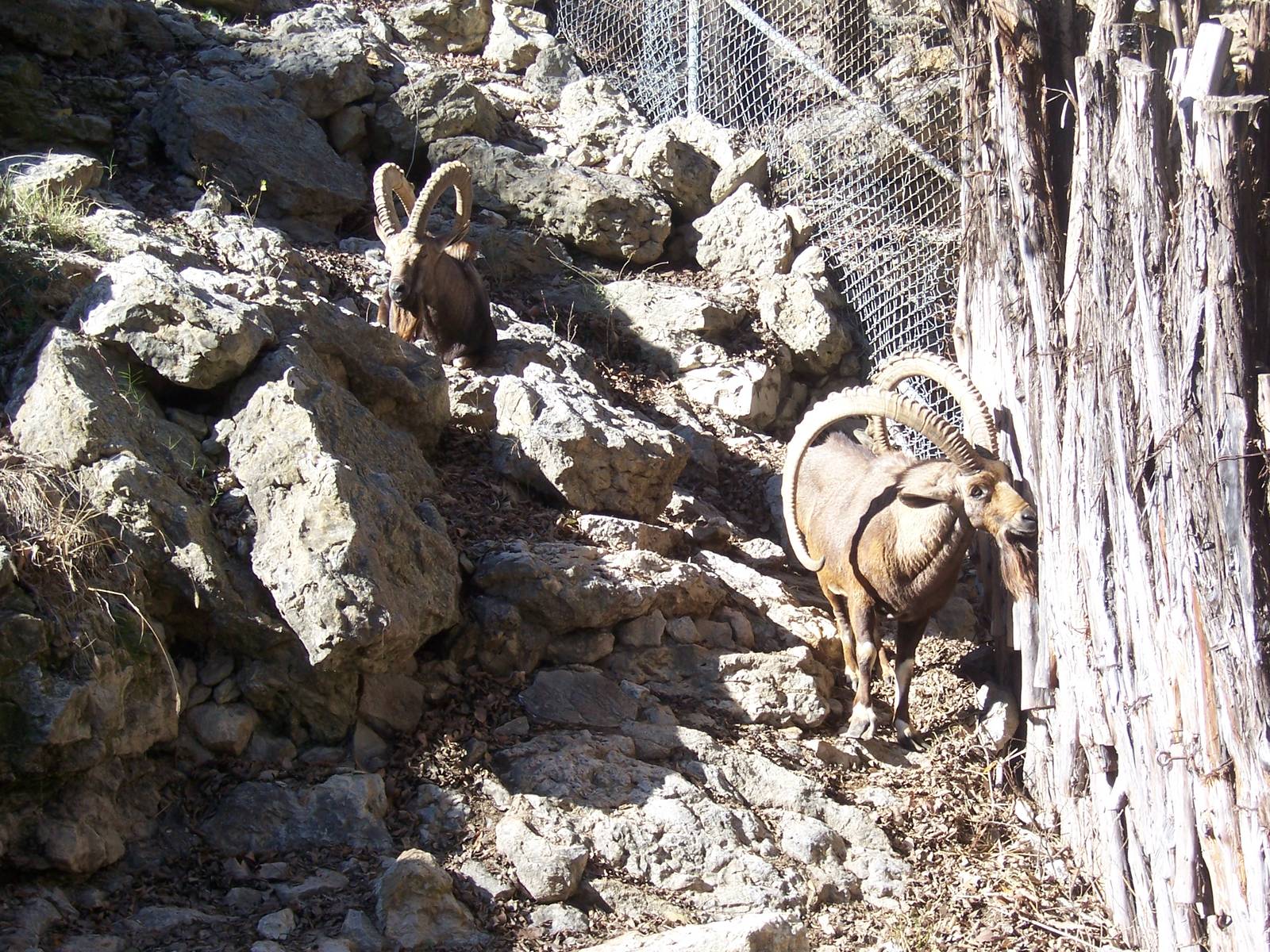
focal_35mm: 89
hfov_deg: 22.0
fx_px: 3265
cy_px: 476
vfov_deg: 16.6
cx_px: 635
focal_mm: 14.8
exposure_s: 1/125
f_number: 5.6
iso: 80
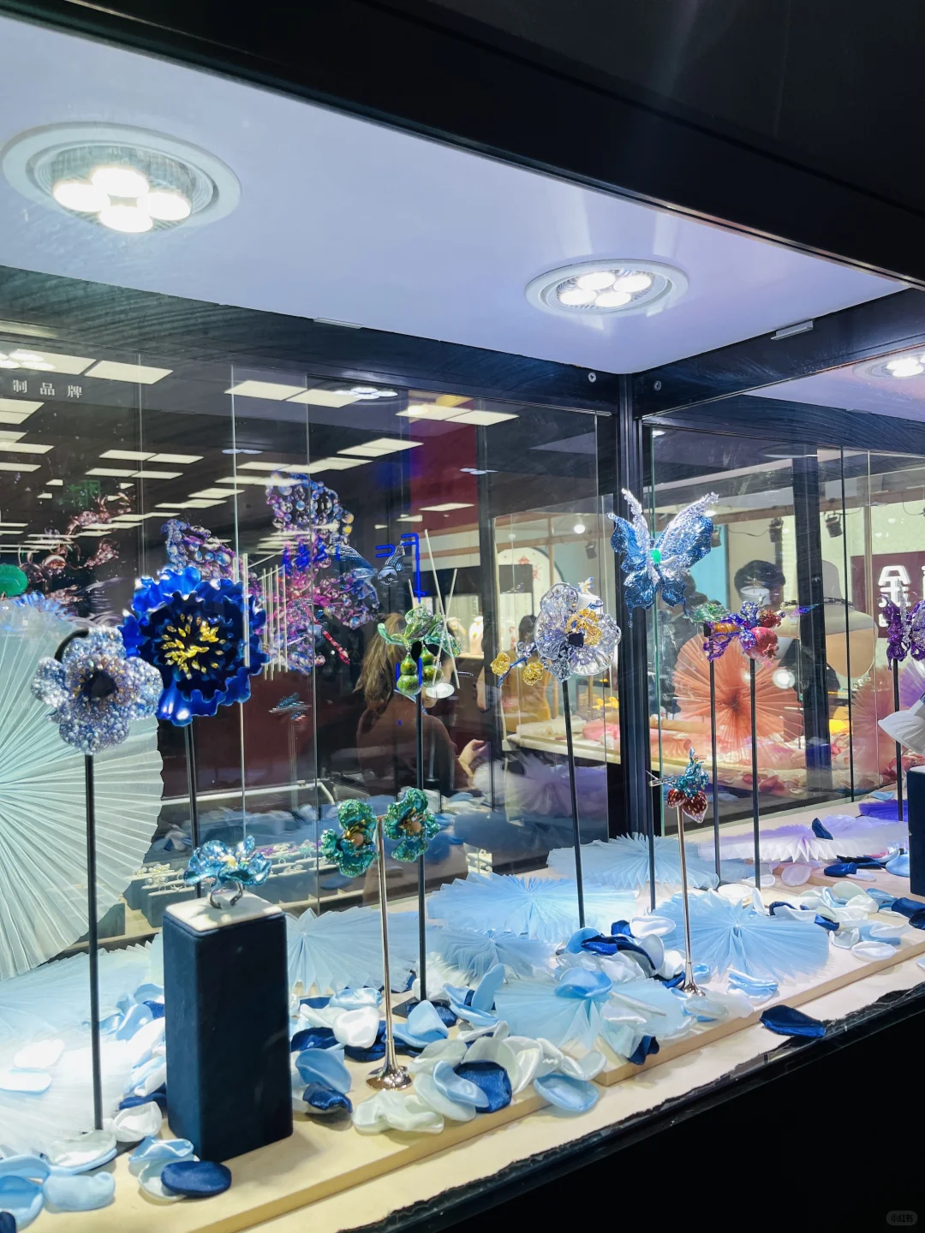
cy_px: 616
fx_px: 926
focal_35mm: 26
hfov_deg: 53.1
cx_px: 462
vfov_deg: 67.3
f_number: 1.6
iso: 50
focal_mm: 5.1
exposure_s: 1/100
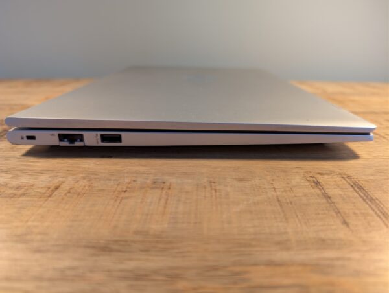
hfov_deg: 71.5
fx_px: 270
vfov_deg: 57.0
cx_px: 194
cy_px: 146
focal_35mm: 24
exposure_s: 1/16.7
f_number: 1.68
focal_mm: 6.9
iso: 30
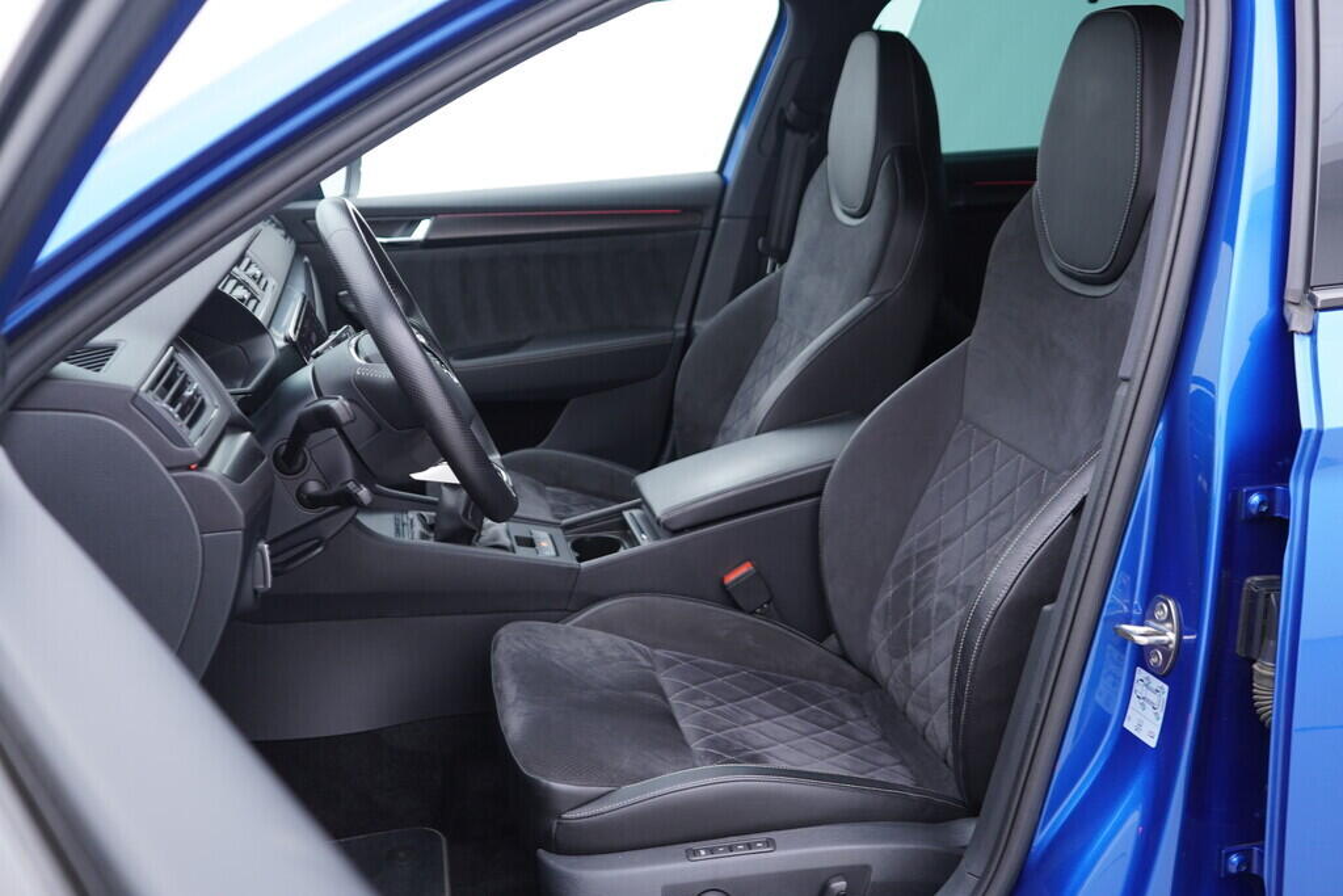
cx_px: 672
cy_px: 448
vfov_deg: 36.9
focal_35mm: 36
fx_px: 1343
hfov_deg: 53.1
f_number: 2.8
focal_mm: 24
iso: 200
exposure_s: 1/40
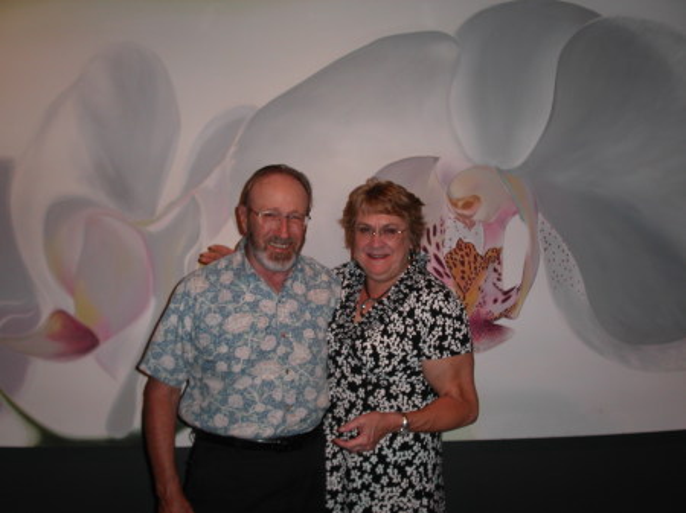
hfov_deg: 49.0
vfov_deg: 37.7
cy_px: 256
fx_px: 753
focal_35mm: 38
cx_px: 343
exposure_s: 1/30
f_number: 2.8
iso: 100
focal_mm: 7.8
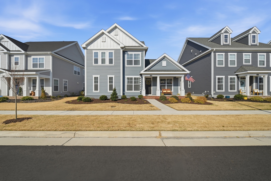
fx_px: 90
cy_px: 90
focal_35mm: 12
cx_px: 136
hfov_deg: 112.6
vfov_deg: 90.0
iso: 250
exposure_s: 1/6400
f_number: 8
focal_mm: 12
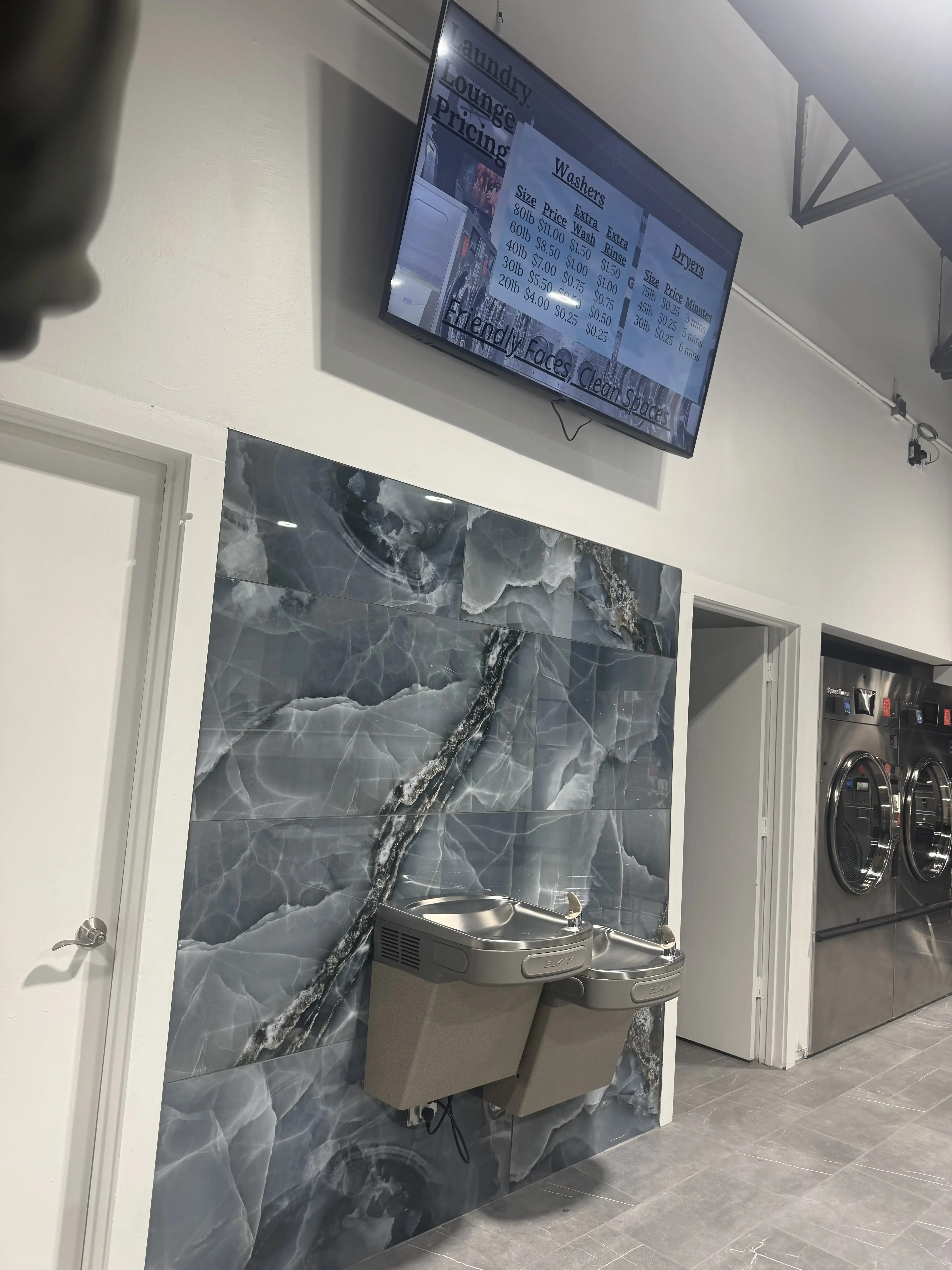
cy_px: 635
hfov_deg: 56.8
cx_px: 476
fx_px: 880
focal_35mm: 24
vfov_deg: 71.6
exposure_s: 1/120
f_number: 1.78
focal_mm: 6.76
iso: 80
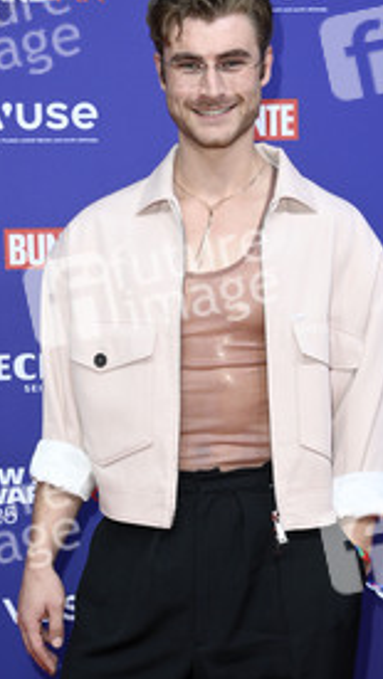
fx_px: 1370
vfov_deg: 27.8
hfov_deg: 15.9
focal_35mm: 76
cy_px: 412
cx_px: 222
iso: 800
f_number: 5.6
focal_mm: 50
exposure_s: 1/200
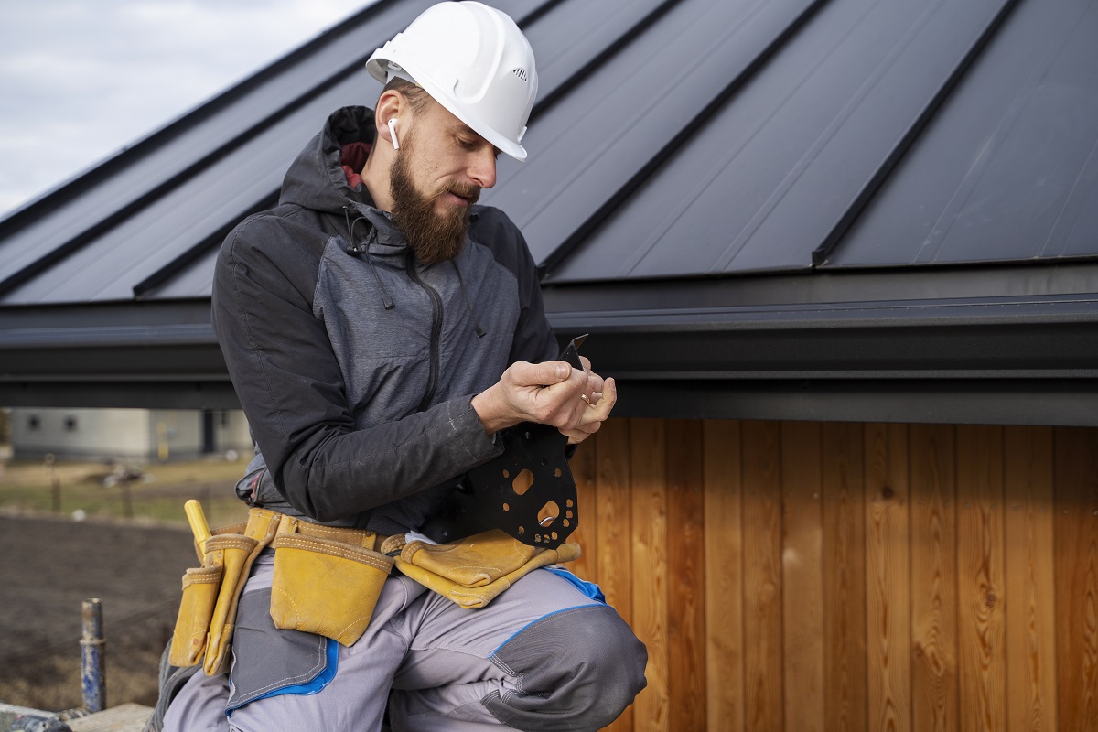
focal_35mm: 46
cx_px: 549
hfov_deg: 42.7
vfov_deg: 29.2
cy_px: 366
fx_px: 1403
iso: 125
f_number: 3.5
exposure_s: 1/250
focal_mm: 46
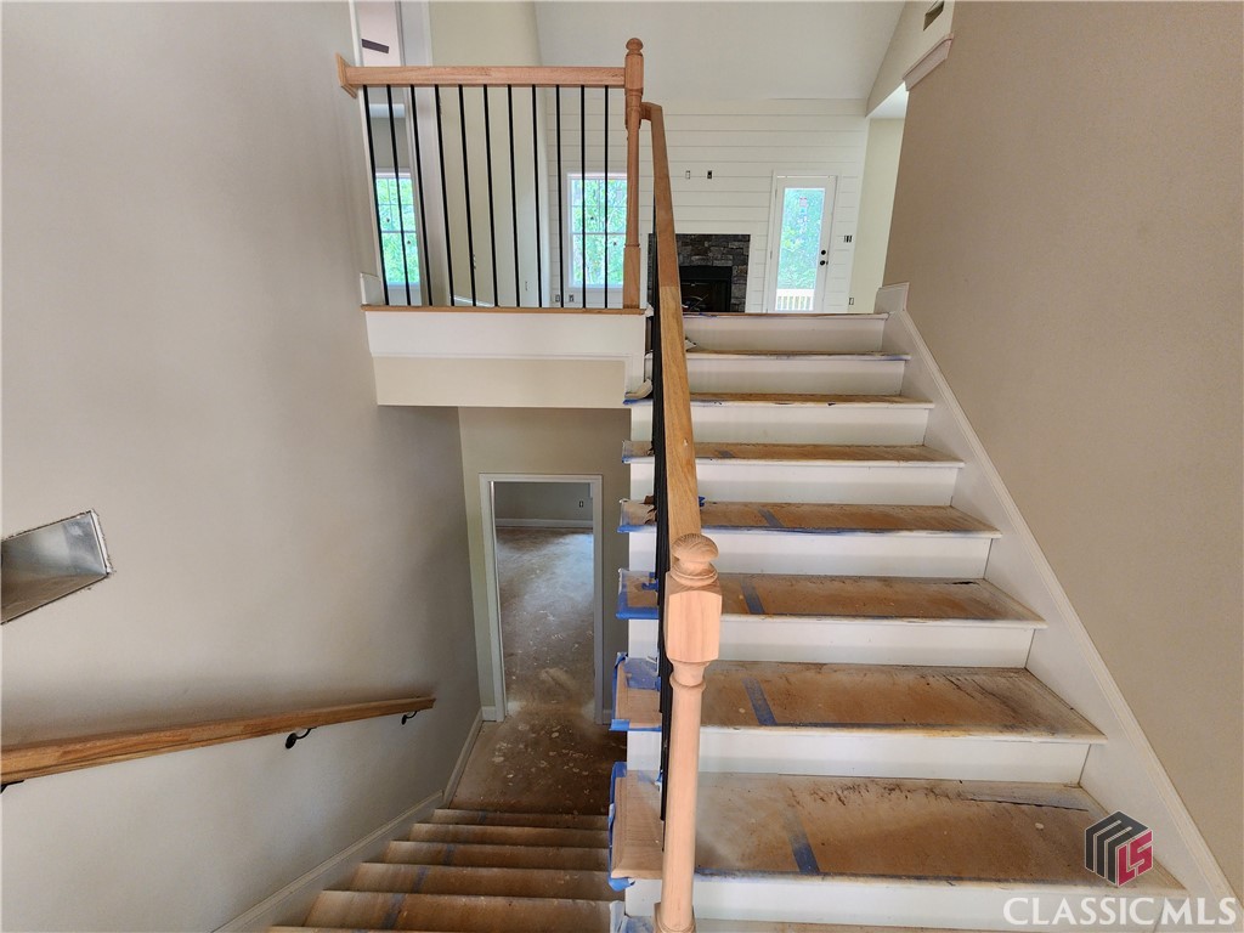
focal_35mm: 13
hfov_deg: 106.2
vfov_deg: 89.9
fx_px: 467
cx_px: 622
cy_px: 466
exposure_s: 1/60
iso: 160
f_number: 2.2
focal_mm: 2.2
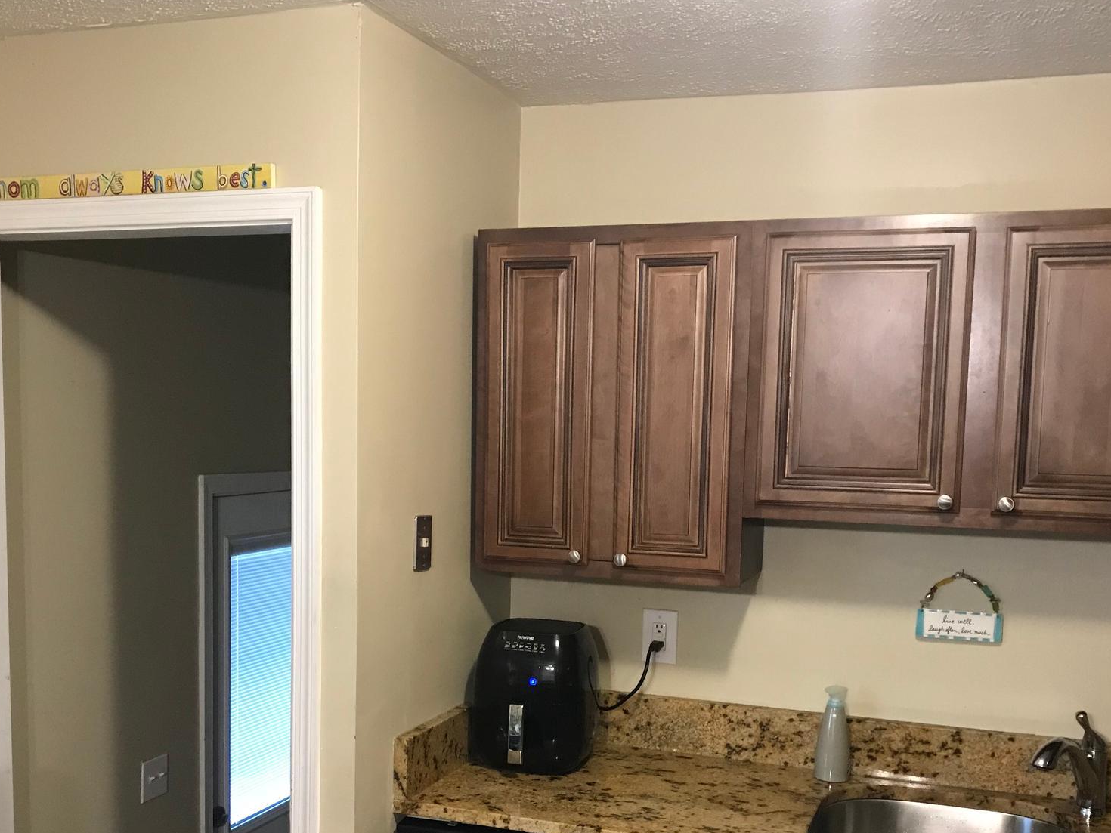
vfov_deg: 36.4
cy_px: 560
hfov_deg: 47.9
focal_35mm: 39
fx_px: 1252
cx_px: 545
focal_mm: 3.99
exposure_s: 1/15
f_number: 1.8
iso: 80
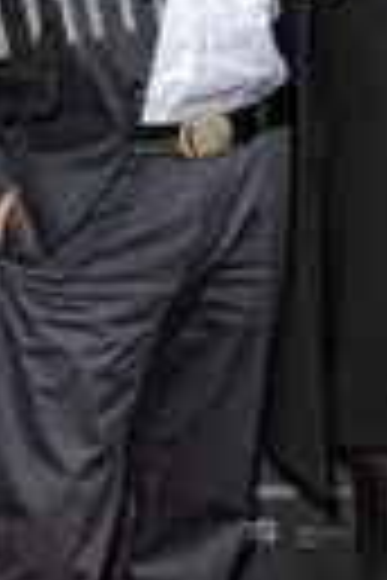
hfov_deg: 8.5
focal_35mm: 161
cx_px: 230
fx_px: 2596
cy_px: 193
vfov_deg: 12.7
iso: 500
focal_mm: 52
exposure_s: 1/160
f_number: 5.6
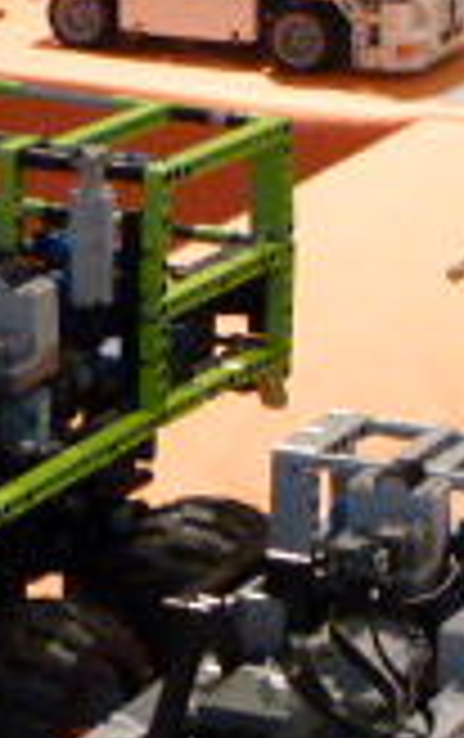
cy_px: 621
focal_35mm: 223
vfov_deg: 9.4
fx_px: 4496
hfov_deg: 5.9
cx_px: 257
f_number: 3.2
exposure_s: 1/25
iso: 800
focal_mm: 9.7
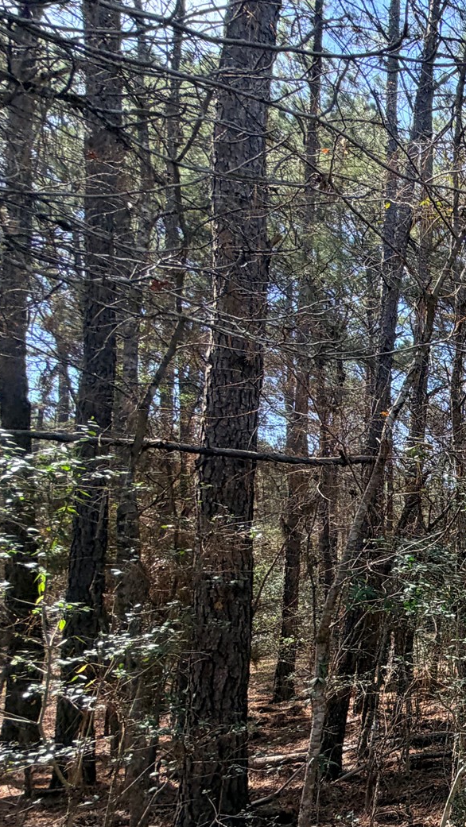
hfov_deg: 23.9
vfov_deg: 61.3
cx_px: 791
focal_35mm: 30
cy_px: 602
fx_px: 659
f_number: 2.2
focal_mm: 2.22
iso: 50
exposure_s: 1/203
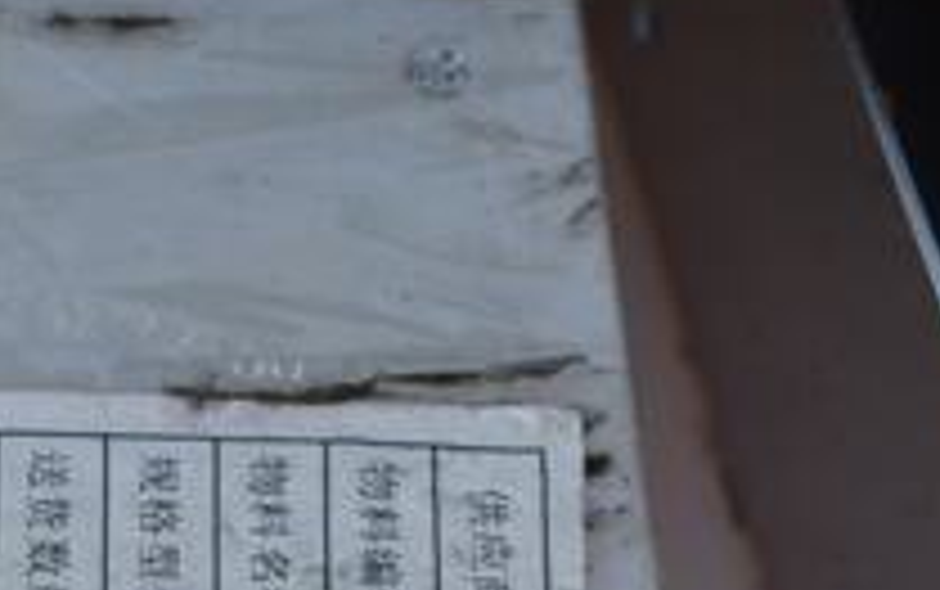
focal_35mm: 102
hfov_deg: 19.8
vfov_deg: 12.2
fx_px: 2628
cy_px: 860
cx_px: 58
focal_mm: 23
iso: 100
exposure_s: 1/125
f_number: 4.5
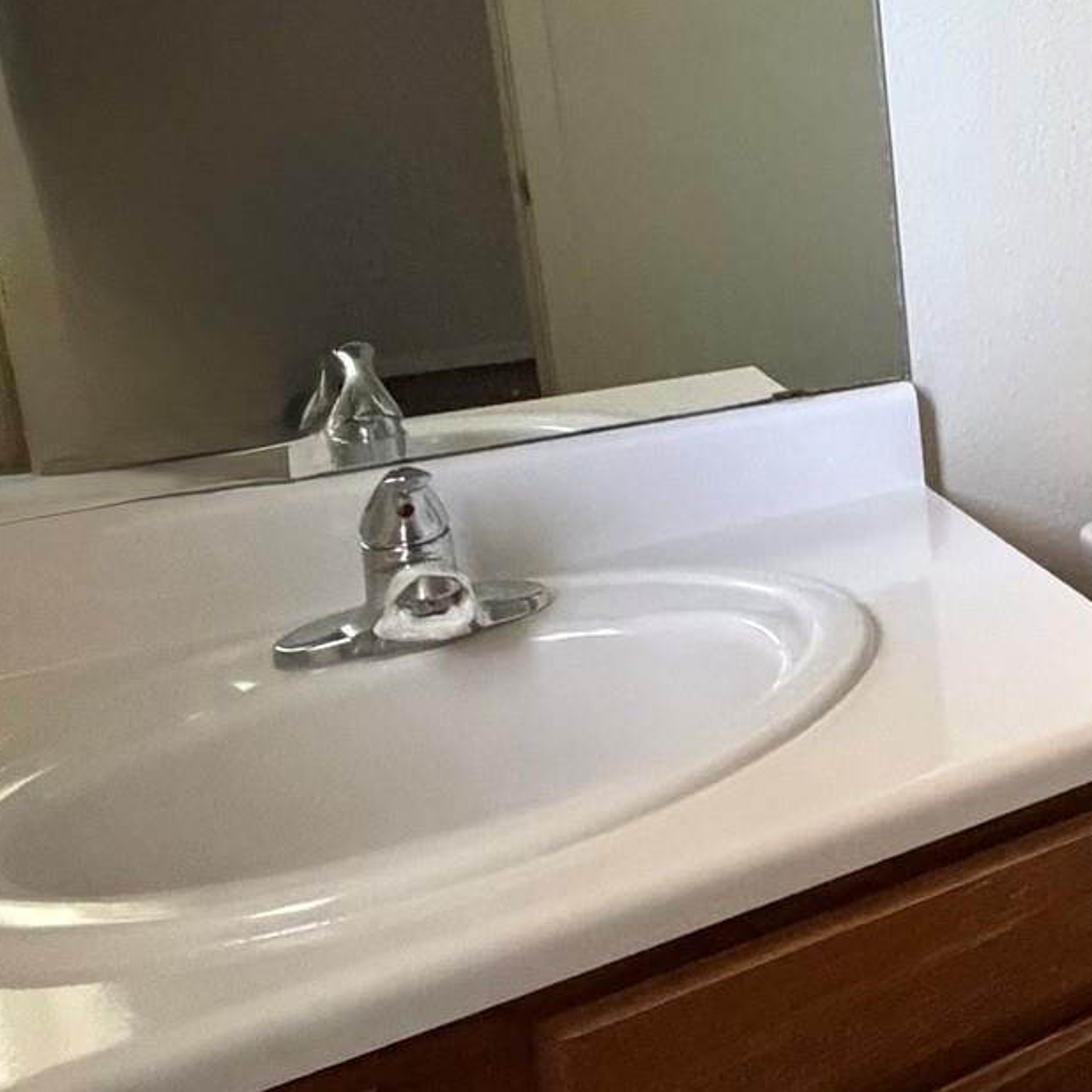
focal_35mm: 41
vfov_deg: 39.8
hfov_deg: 29.2
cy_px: 274
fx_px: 1463
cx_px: 1557
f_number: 2.2
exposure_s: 1/60
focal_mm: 2.22
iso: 1000
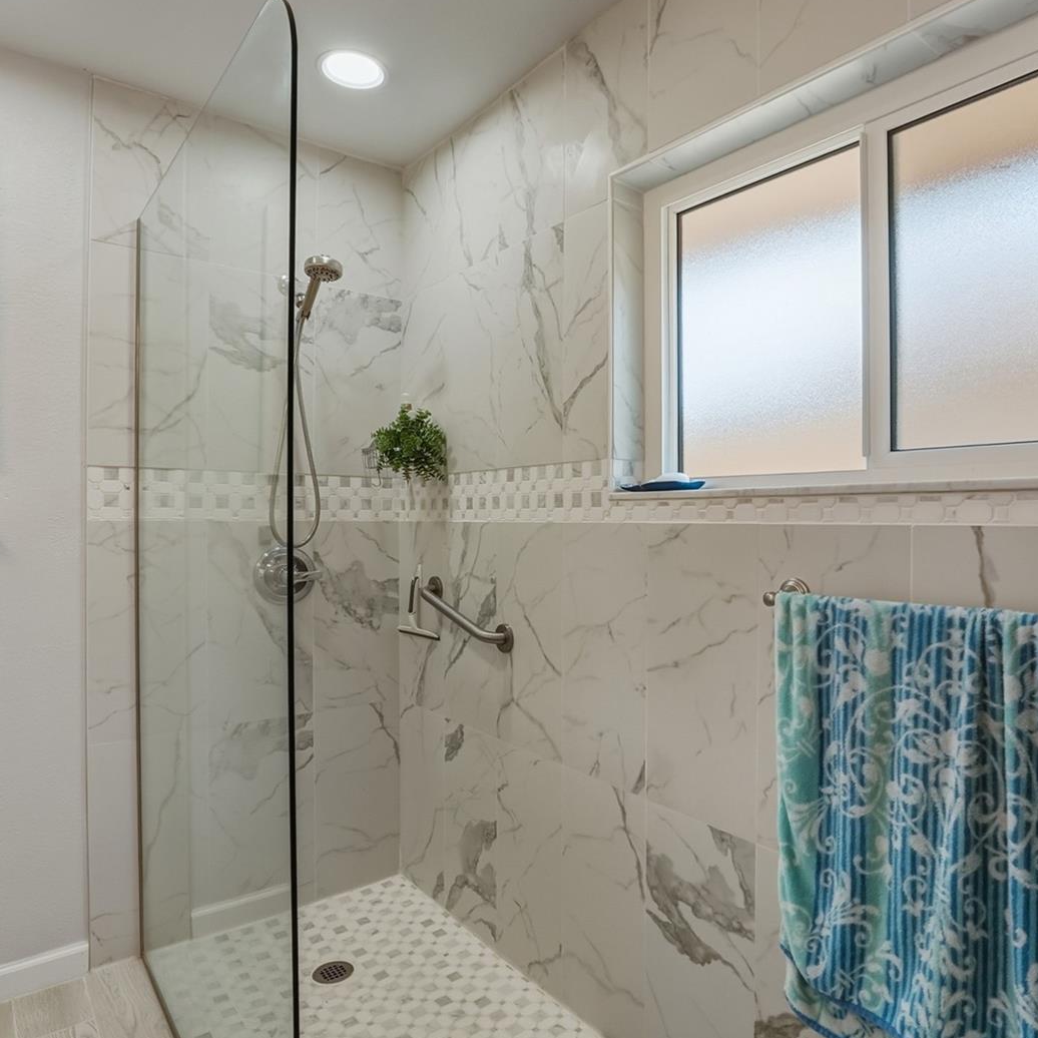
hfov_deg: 71.6
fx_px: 712
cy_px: 522
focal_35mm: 21
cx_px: 609
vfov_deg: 72.1
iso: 640
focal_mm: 16
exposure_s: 1/1250
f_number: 9
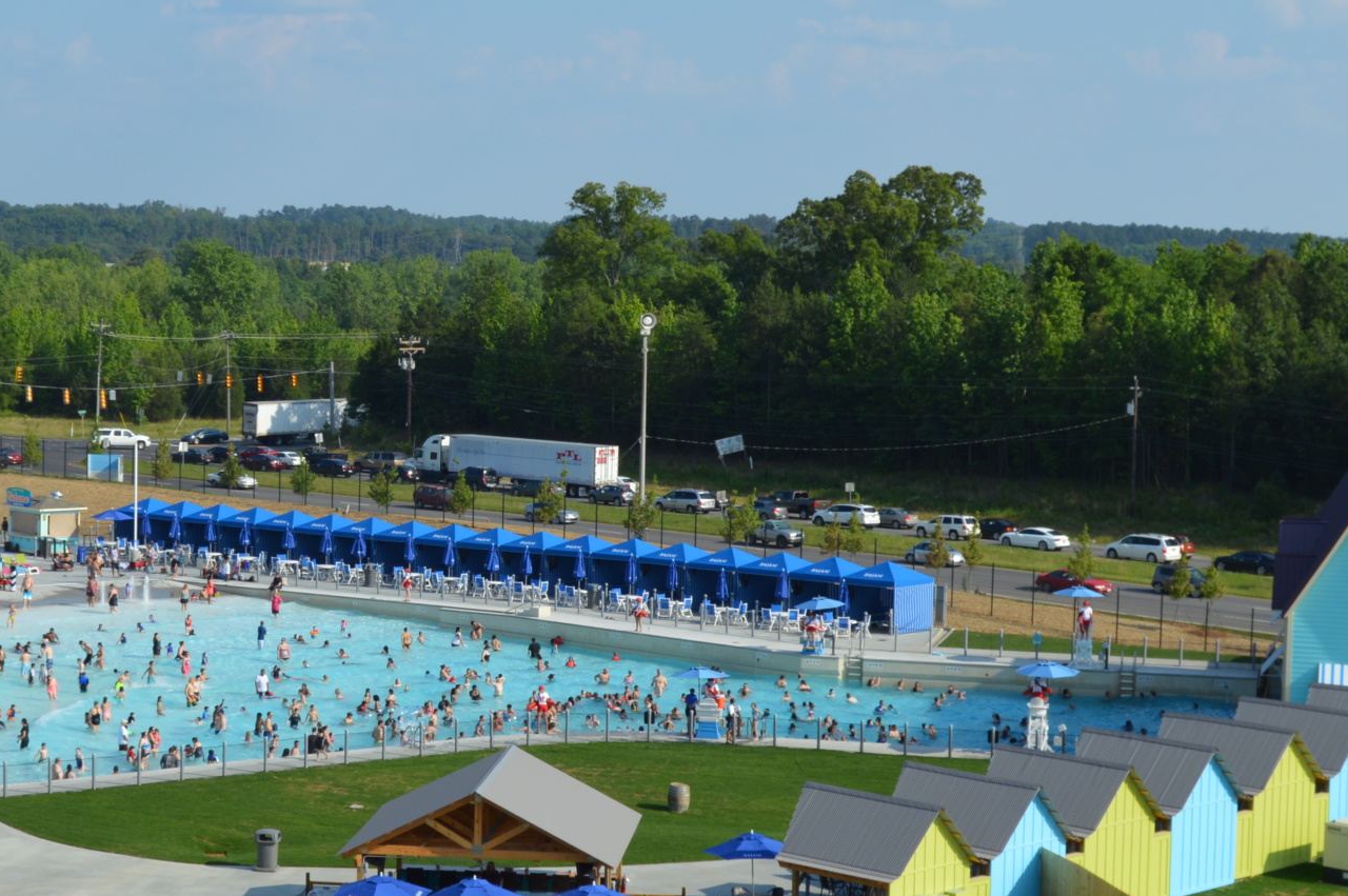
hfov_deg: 25.8
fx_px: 2918
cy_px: 459
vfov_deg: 17.5
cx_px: 428
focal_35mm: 78
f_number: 8
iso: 100
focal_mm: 26
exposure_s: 1/250
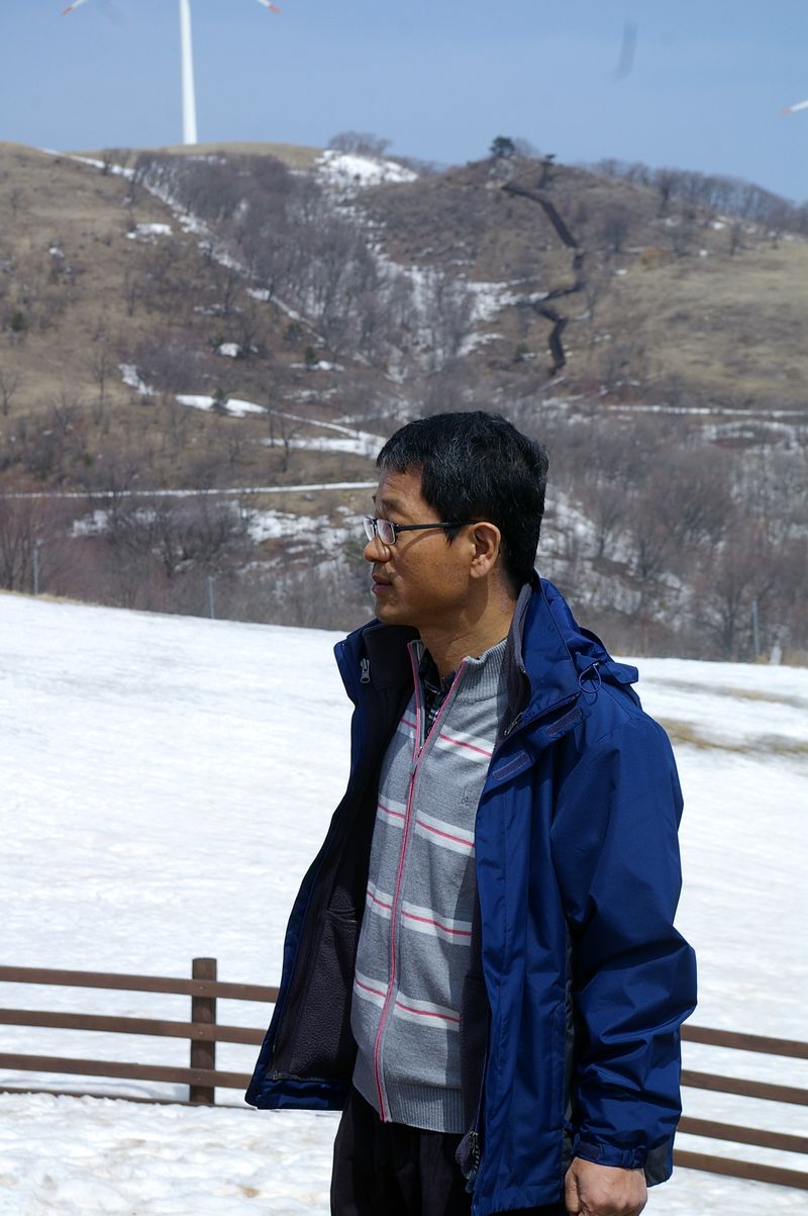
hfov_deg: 16.6
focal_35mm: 82
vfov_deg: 24.8
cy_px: 608
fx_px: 2765
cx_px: 404
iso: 200
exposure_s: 1/350
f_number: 9.5
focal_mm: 55
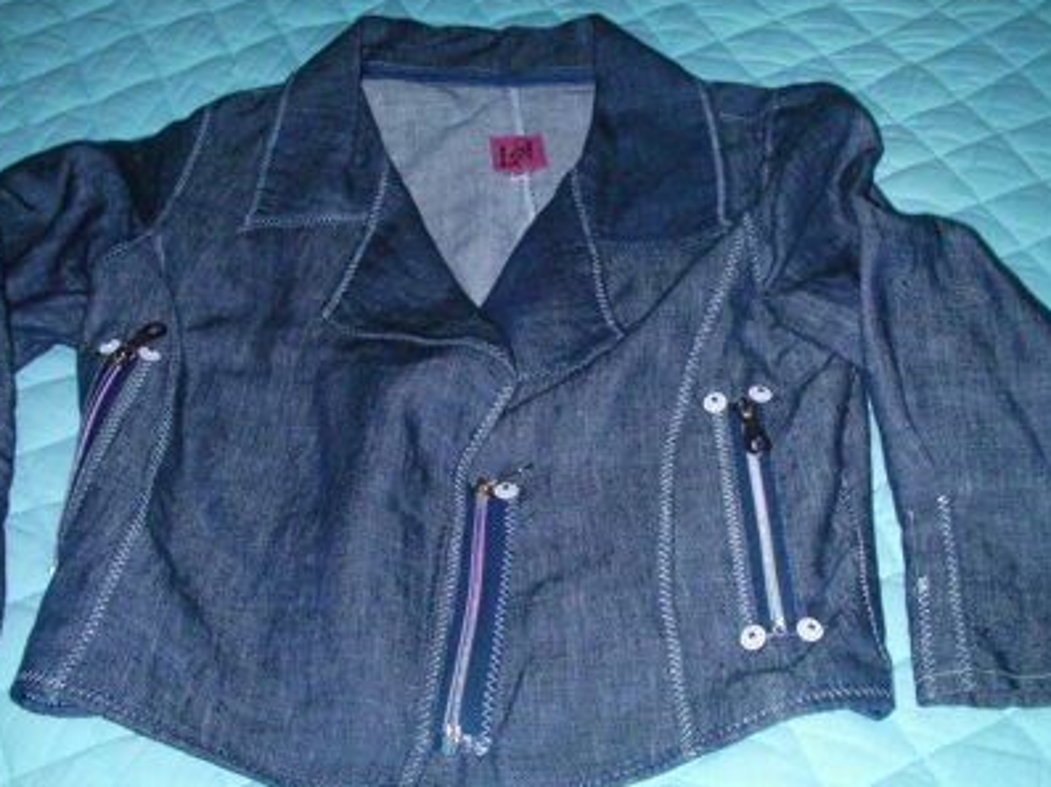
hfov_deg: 41.3
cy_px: 437
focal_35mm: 46
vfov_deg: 31.4
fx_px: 1395
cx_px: 511
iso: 269
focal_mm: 6.3
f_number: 5.6
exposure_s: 1/30
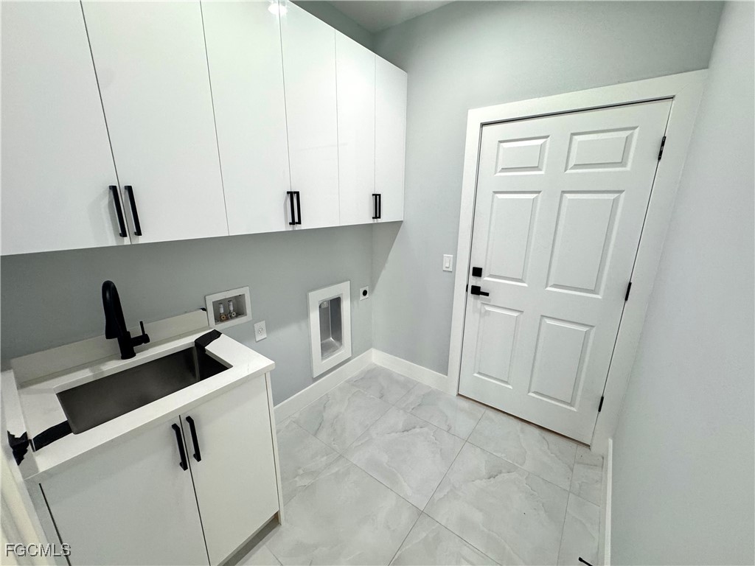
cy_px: 283
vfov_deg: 85.7
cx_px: 378
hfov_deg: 102.1
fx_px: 305
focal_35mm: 14
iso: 200
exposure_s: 1/120
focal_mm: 2.22
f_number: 2.2
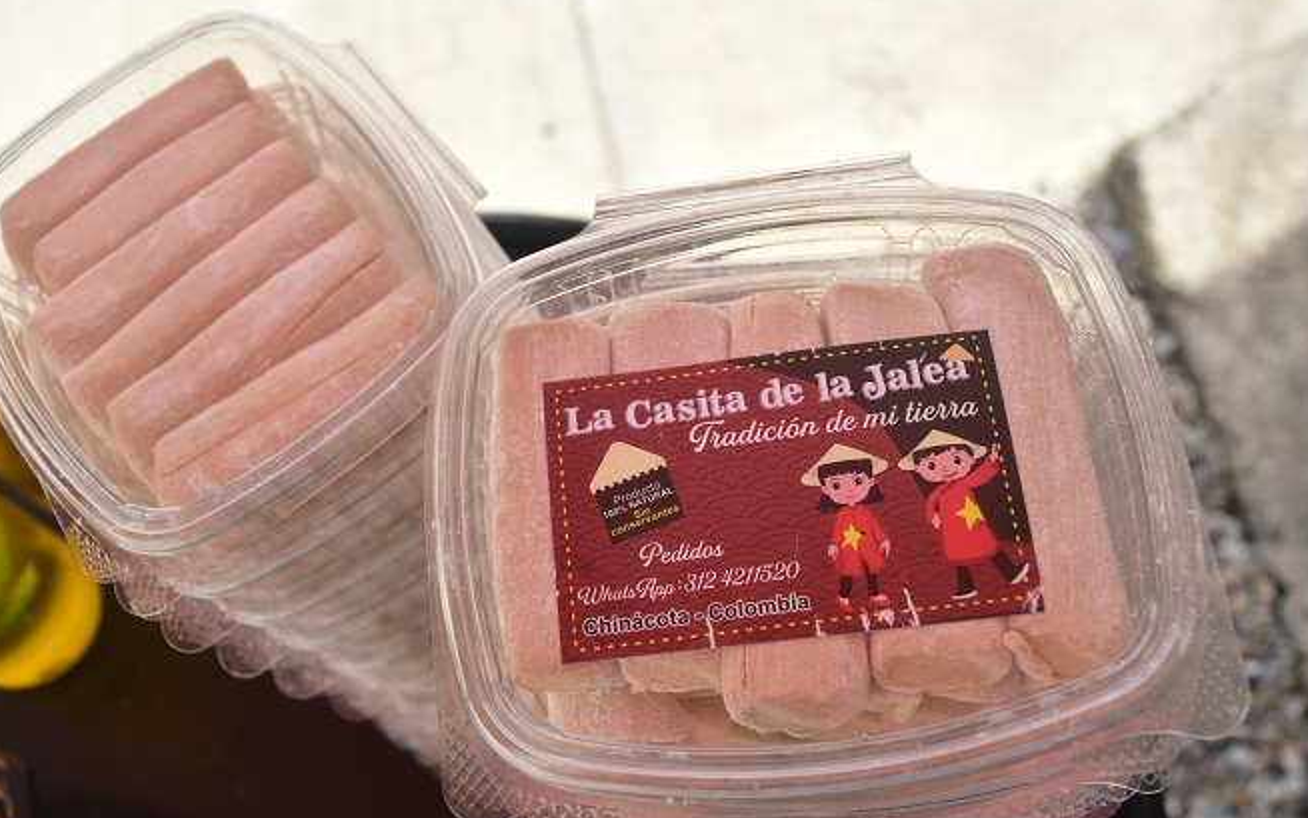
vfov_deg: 34.4
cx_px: 612
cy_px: 390
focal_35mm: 37
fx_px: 1319
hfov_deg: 52.7
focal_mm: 22
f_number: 6.3
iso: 1000
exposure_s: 1/1250
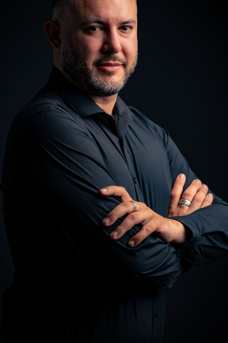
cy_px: 148
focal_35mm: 127
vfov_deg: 16.1
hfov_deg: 10.8
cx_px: 113
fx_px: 1206
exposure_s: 1/125
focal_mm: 105
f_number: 8
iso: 100
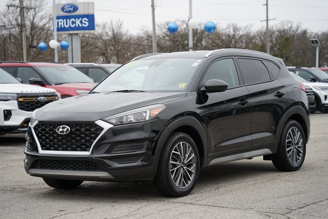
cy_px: 110
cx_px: 164
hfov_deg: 25.7
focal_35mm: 79
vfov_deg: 17.3
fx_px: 720
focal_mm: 79
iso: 100
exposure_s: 1/80
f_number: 4.5
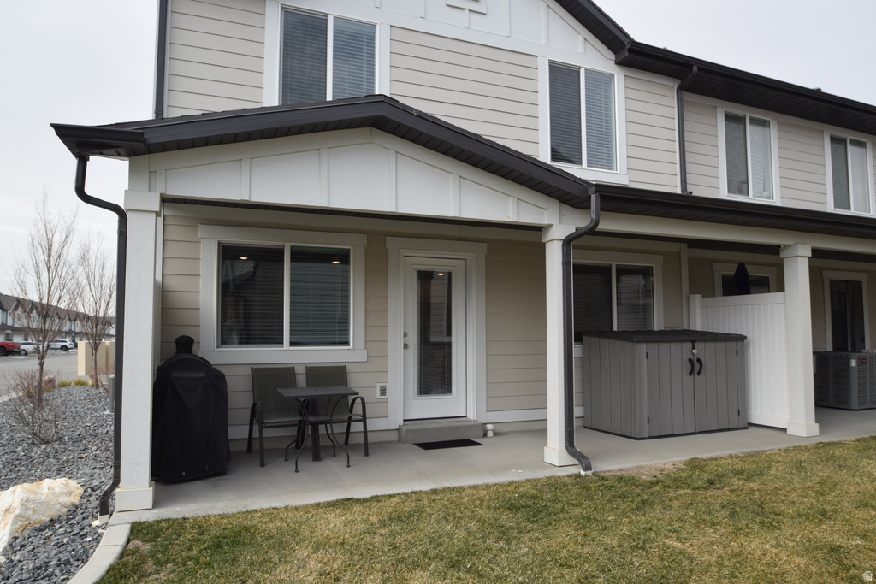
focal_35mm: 22
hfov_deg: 77.3
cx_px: 438
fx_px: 548
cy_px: 292
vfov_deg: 56.2
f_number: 8
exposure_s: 1/250
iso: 200
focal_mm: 15
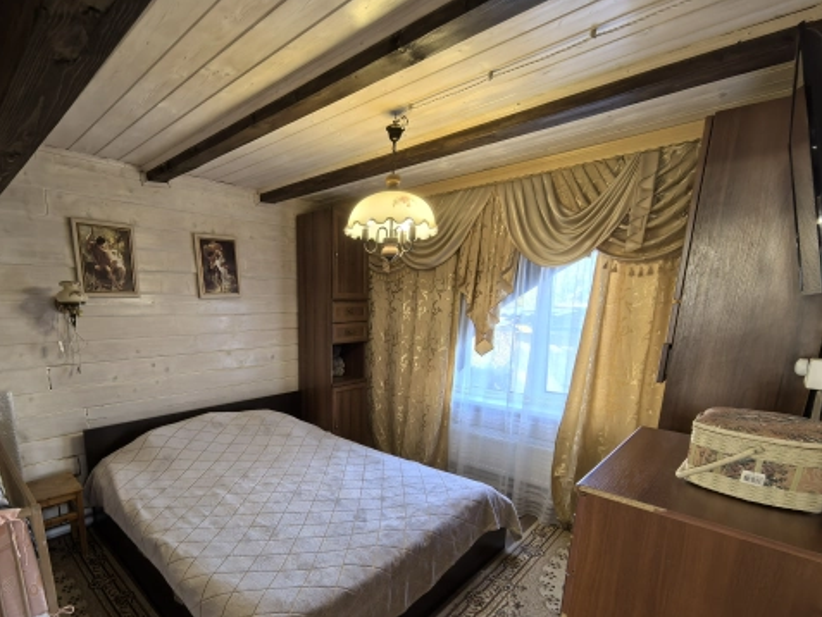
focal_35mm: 17
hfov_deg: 89.8
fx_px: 404
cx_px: 327
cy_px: 393
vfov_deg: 73.2
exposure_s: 1/50
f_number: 2.2
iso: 400
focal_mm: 1.95
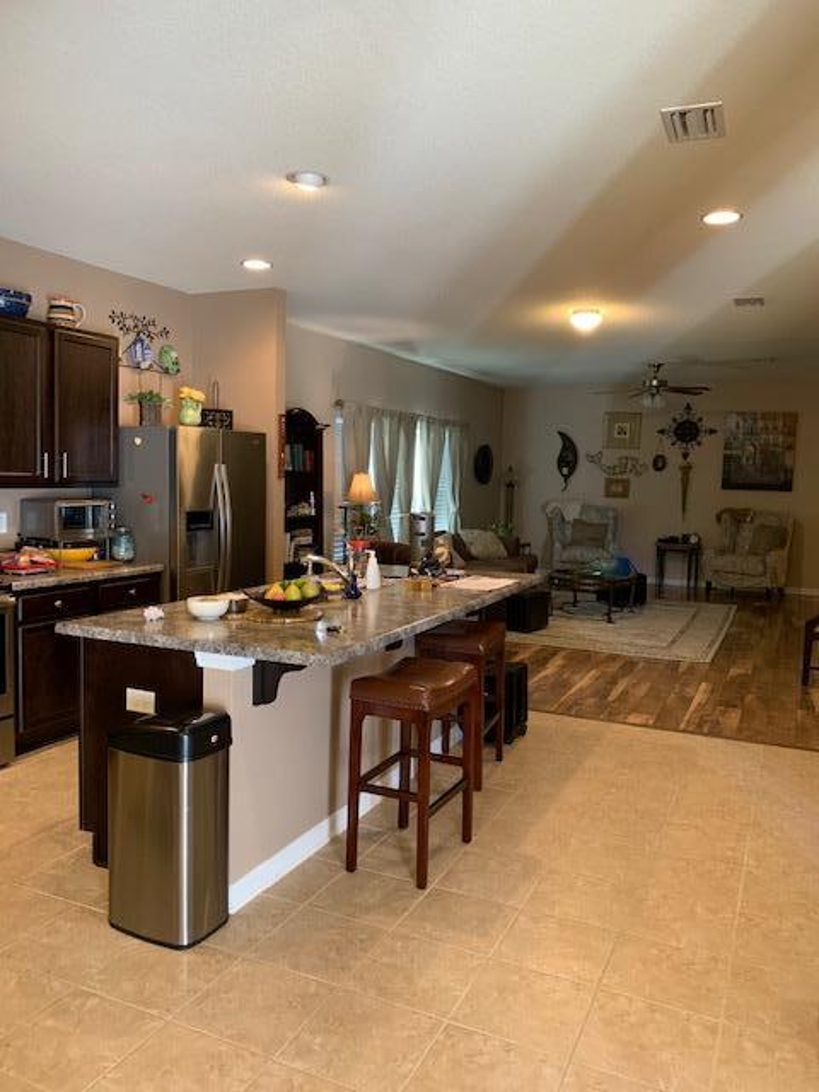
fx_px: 820
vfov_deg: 67.3
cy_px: 546
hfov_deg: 53.1
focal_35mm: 26
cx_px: 410
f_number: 1.8
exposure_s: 1/60
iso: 250
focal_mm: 4.25
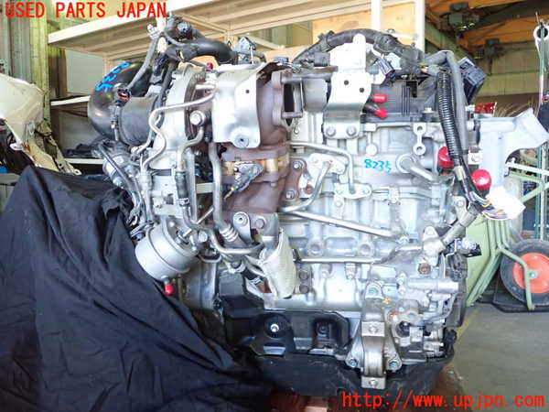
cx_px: 274
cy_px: 206
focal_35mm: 30
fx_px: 476
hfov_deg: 60.0
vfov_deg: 46.8
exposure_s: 1/125
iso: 640
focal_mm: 5.5
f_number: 2.3
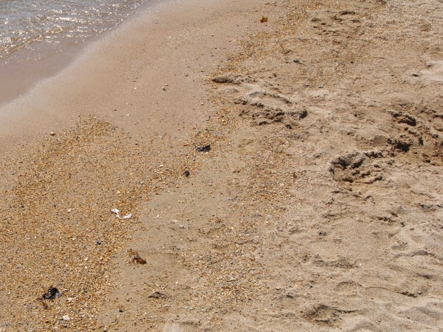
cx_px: 100
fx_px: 691
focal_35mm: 54
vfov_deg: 27.0
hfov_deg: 34.6
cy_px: 170
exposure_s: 1/250
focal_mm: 24
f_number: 8
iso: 100
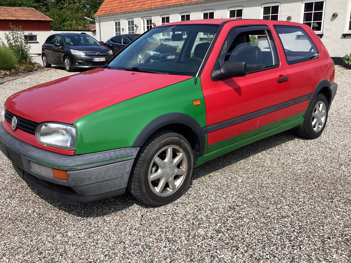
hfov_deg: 58.4
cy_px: 132
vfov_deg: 45.4
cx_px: 176
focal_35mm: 31
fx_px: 314
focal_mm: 3.3
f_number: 2.4
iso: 25
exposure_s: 1/1335
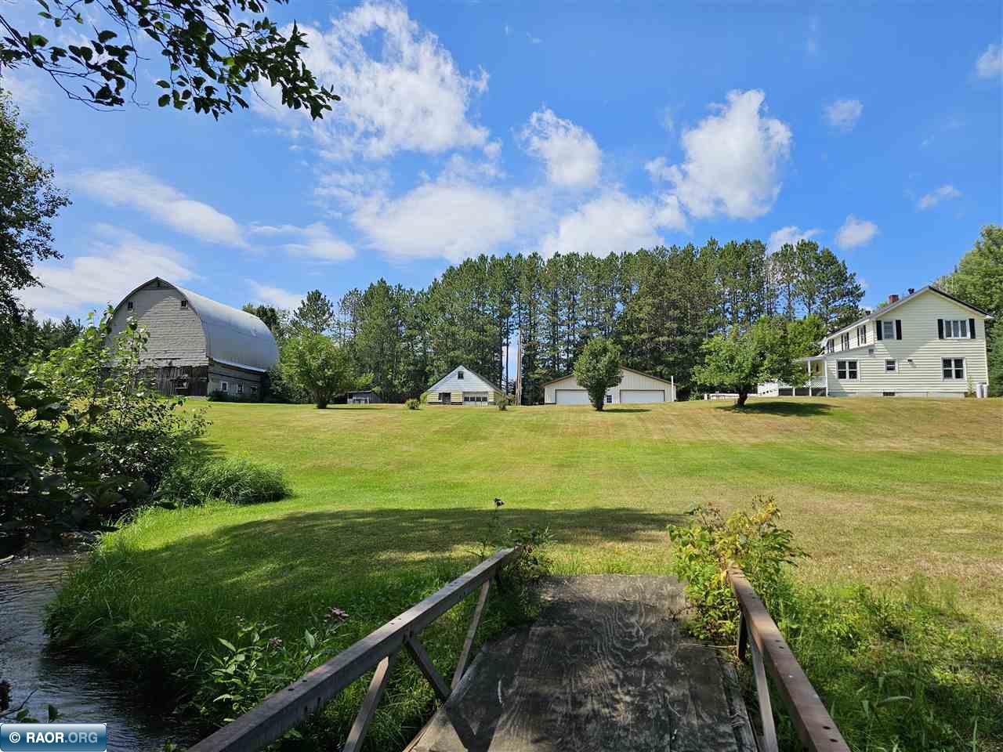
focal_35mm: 23
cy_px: 376
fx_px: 666
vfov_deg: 58.9
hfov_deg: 73.9
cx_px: 502
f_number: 1.7
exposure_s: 1/796
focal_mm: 6.3
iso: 10
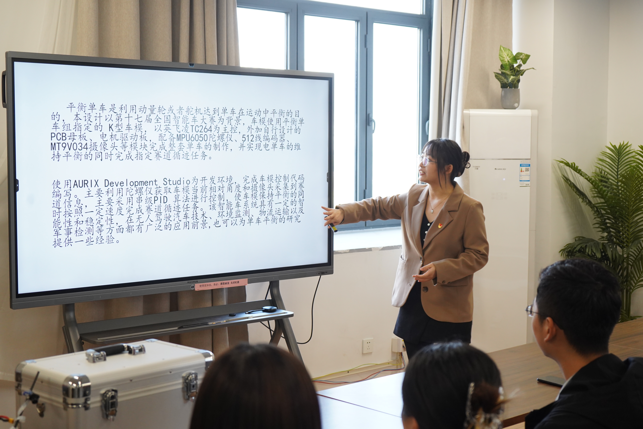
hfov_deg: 38.9
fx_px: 911
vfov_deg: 26.5
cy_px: 214
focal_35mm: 51
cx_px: 322
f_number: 5
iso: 2000
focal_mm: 51
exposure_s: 1/125
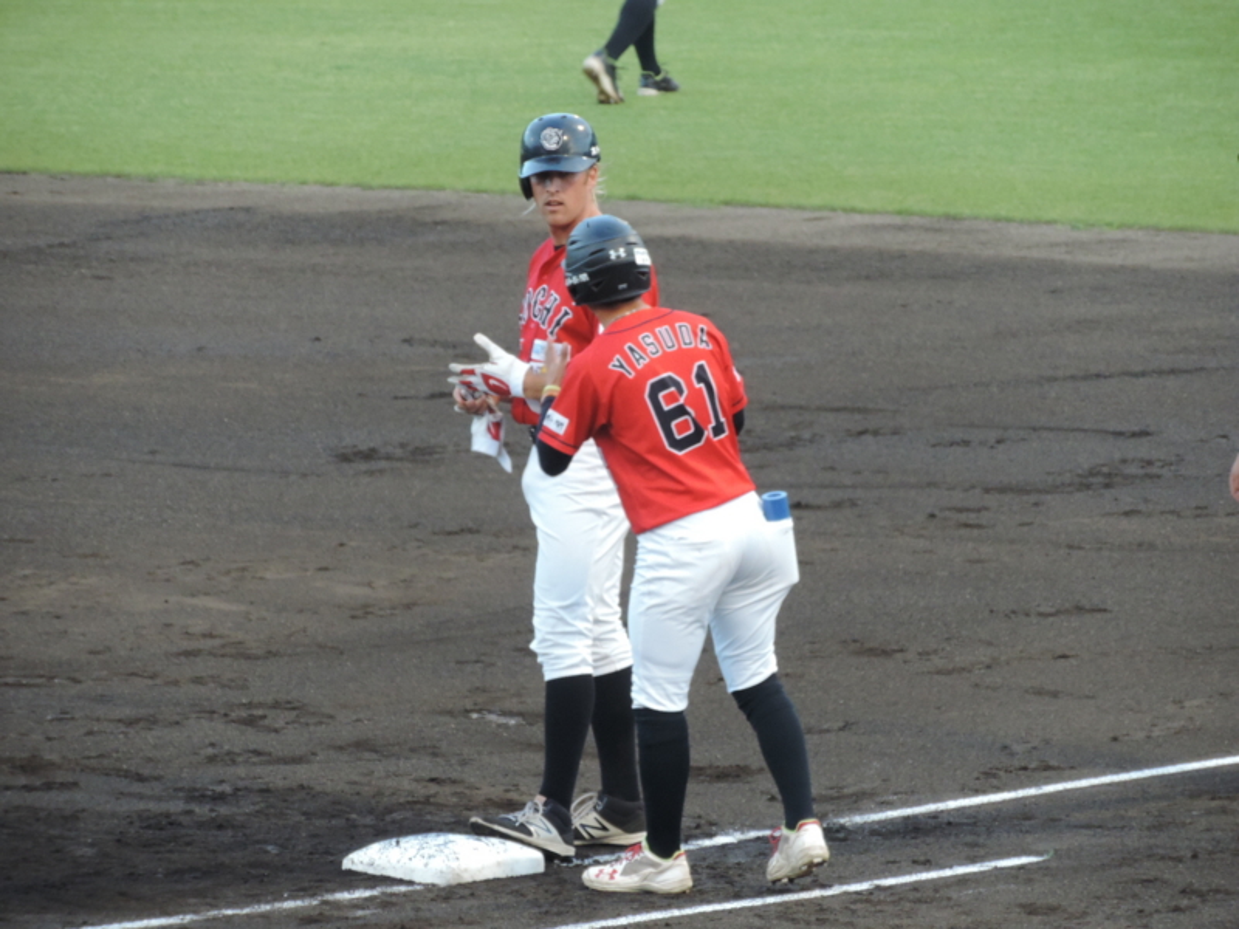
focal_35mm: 500
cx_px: 620
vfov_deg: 3.0
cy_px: 464
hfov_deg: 4.0
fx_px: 17896
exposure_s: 1/100
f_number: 4.9
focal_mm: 89.1
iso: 400
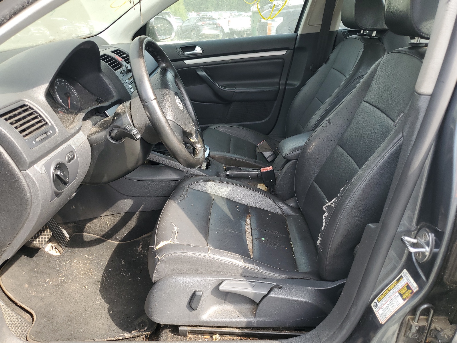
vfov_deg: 53.1
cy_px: 172
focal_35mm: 26
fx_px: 343
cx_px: 228
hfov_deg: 67.3
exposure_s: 1/417
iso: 50
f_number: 1.5
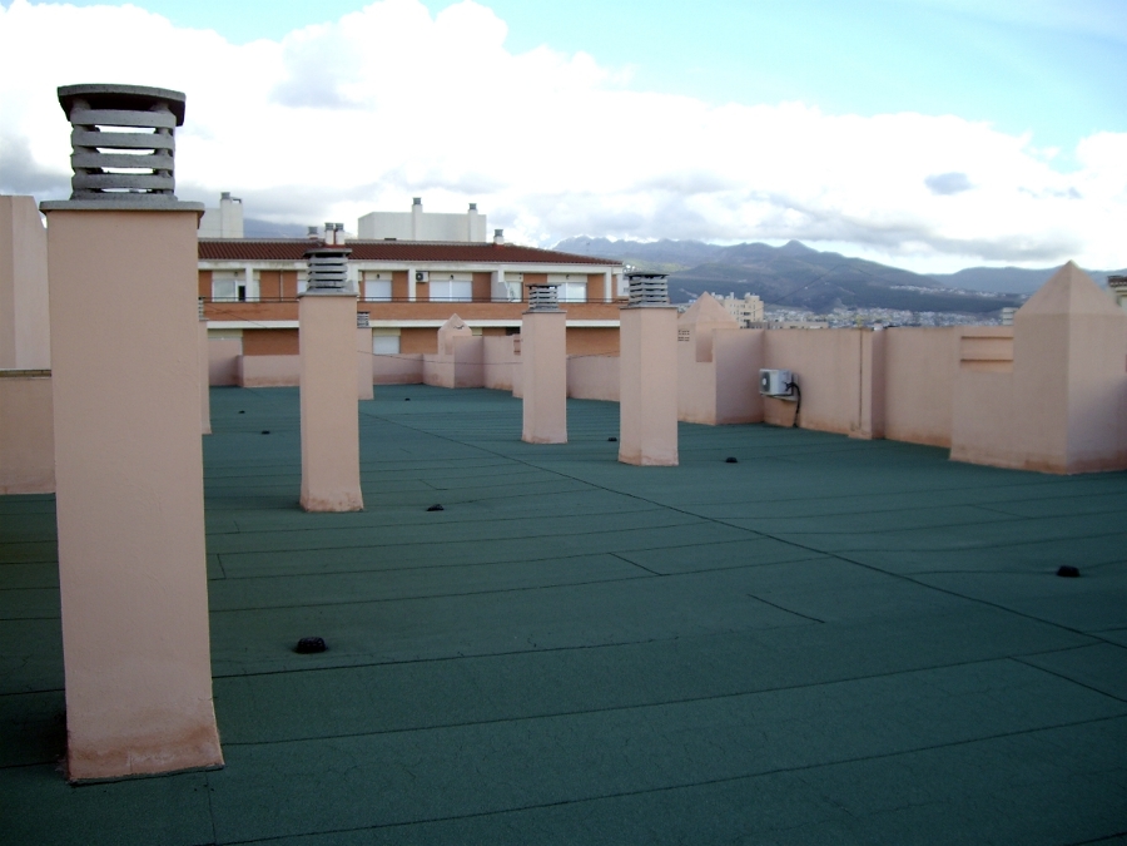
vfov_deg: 37.7
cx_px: 564
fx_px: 1237
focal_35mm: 38
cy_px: 423
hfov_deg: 49.0
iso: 50
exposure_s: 1/200
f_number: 2.7
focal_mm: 6.2
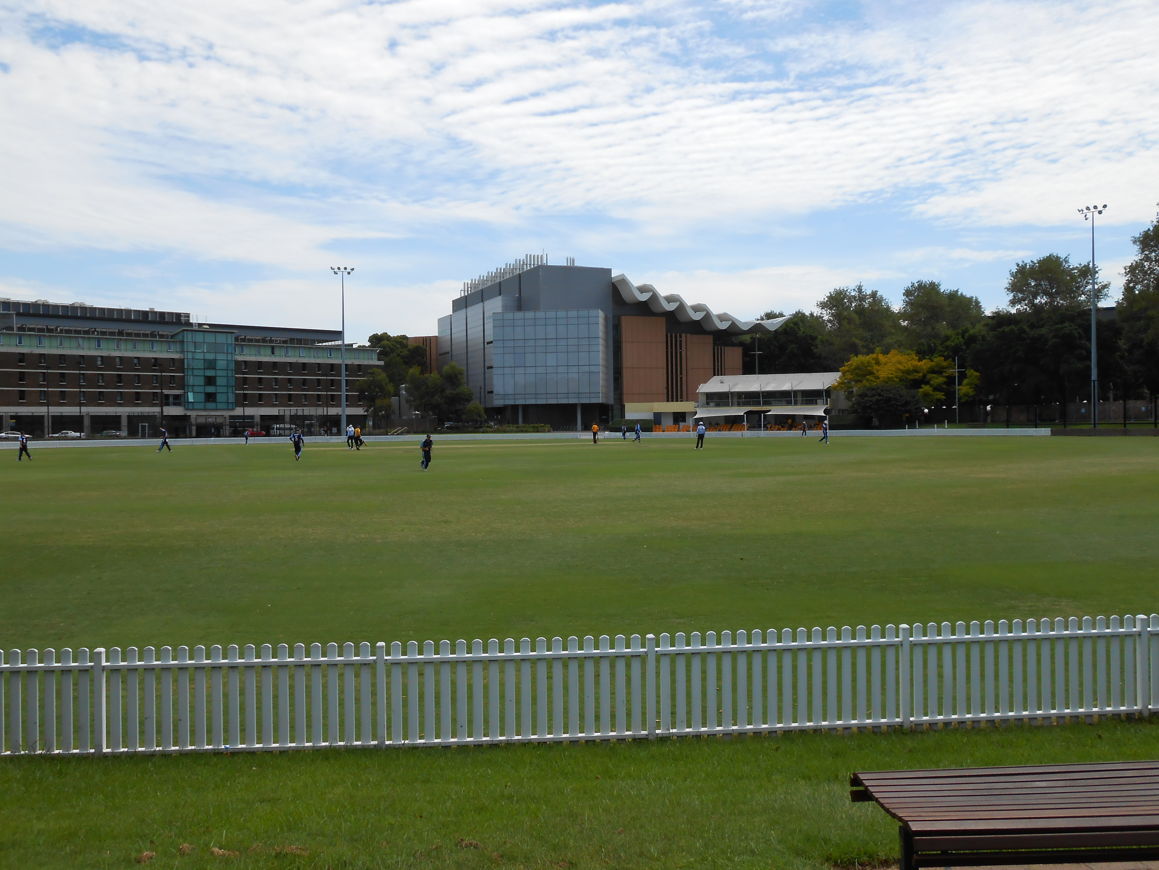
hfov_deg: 60.0
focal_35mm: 30
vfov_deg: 46.8
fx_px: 1004
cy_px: 435
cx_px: 580
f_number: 3.8
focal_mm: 5.3
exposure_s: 1/1000
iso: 80
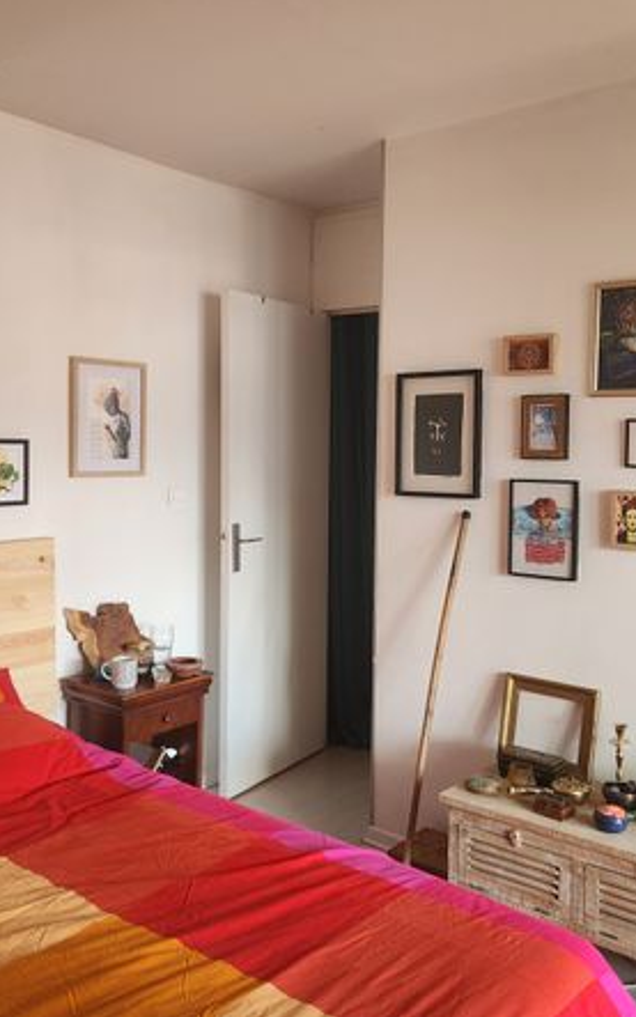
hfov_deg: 38.3
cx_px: 315
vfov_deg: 58.1
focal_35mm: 33
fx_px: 915
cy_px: 503
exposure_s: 1/120
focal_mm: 5.4
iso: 400
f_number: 1.8
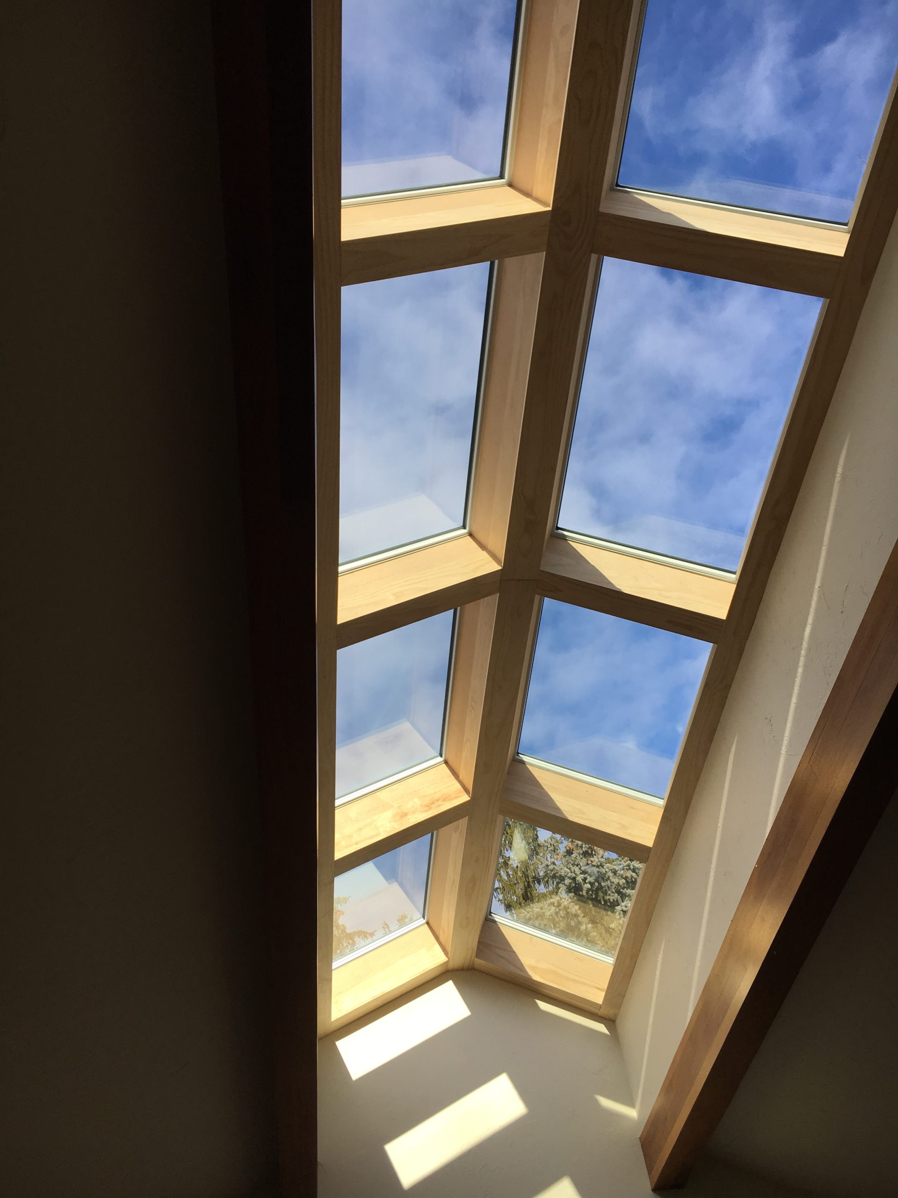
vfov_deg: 61.7
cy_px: 599
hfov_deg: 48.2
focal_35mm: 29
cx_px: 449
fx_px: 1003
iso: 25
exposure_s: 1/818
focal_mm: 4.15
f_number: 2.2
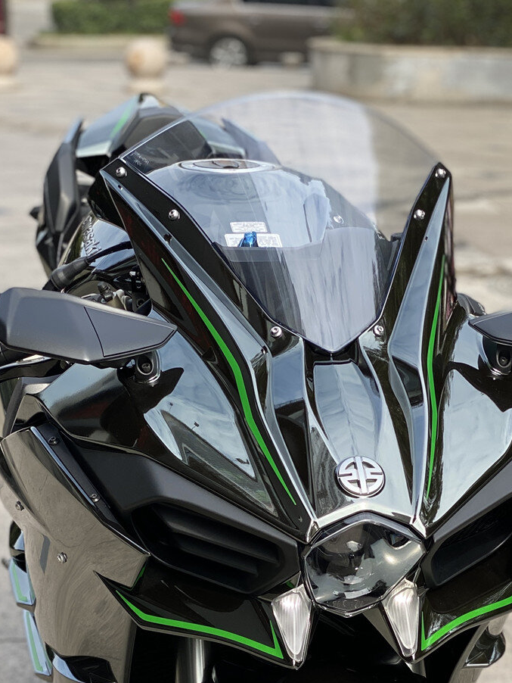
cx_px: 318
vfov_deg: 20.1
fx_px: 1892
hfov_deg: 15.4
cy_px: 600
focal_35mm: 96
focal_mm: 6
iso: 20
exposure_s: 1/436
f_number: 2
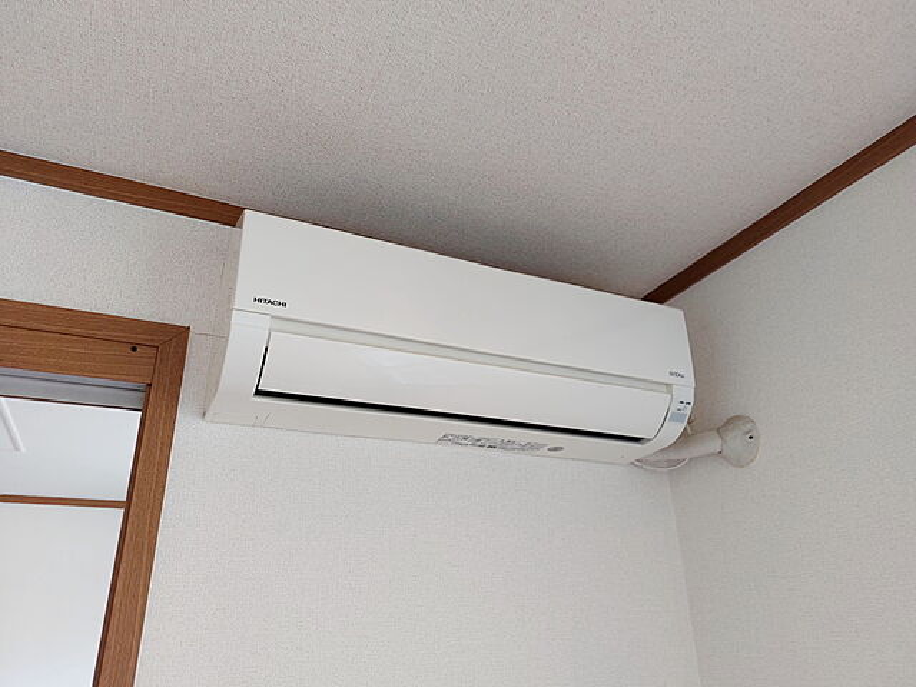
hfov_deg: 71.6
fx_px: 635
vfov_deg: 56.8
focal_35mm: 24
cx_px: 458
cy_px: 344
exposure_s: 1/24
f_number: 1.8
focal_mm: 5.23
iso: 50
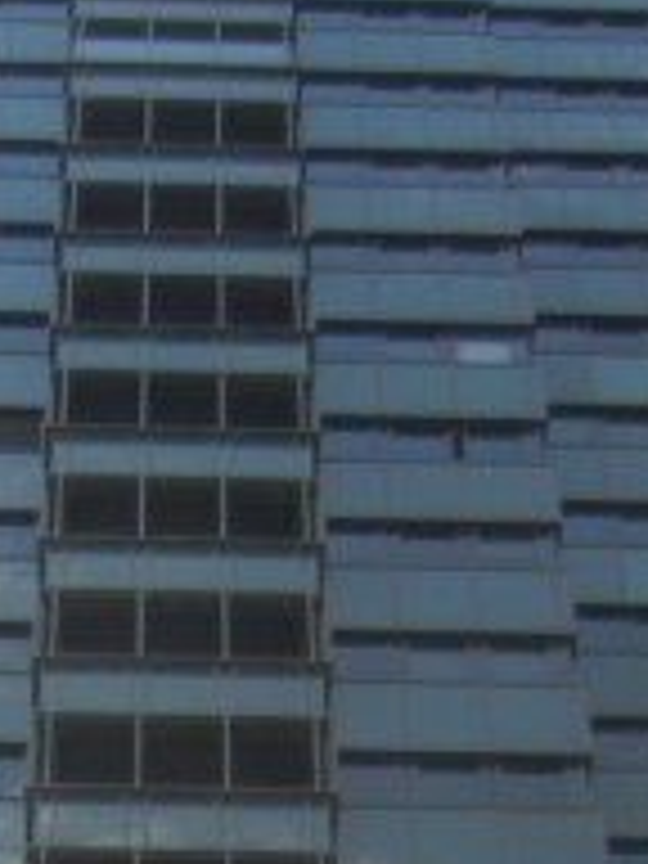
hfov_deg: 10.9
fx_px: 3394
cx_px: 171
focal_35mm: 136
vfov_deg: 13.3
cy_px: 1485
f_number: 3.6
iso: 160
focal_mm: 6.2
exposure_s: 1/310
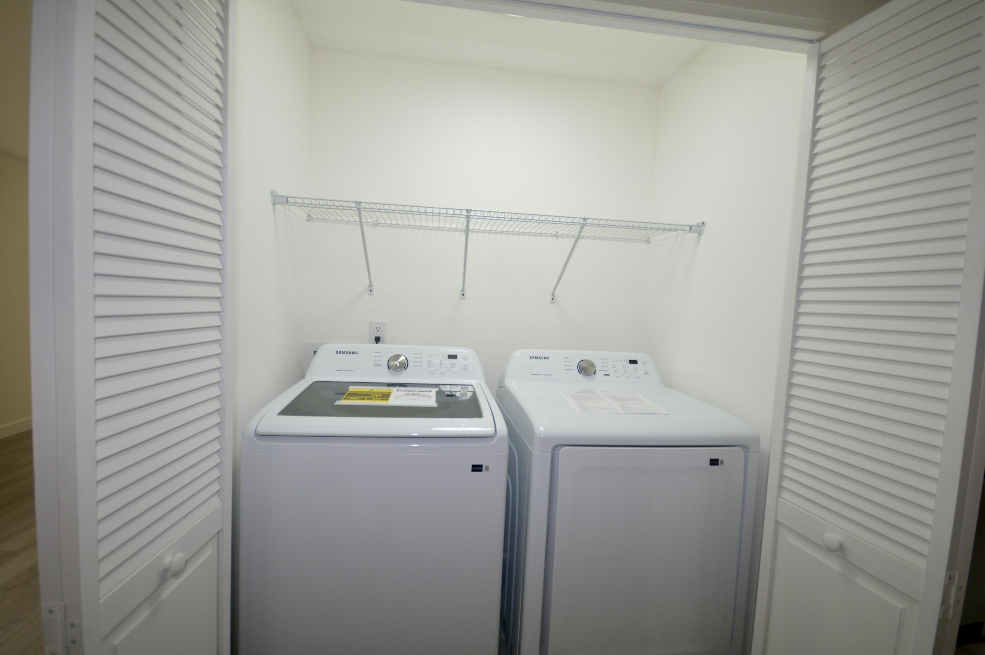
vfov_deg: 77.2
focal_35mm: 15
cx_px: 492
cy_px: 328
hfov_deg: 100.4
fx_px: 410
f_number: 4.5
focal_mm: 10
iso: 360
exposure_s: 1/80
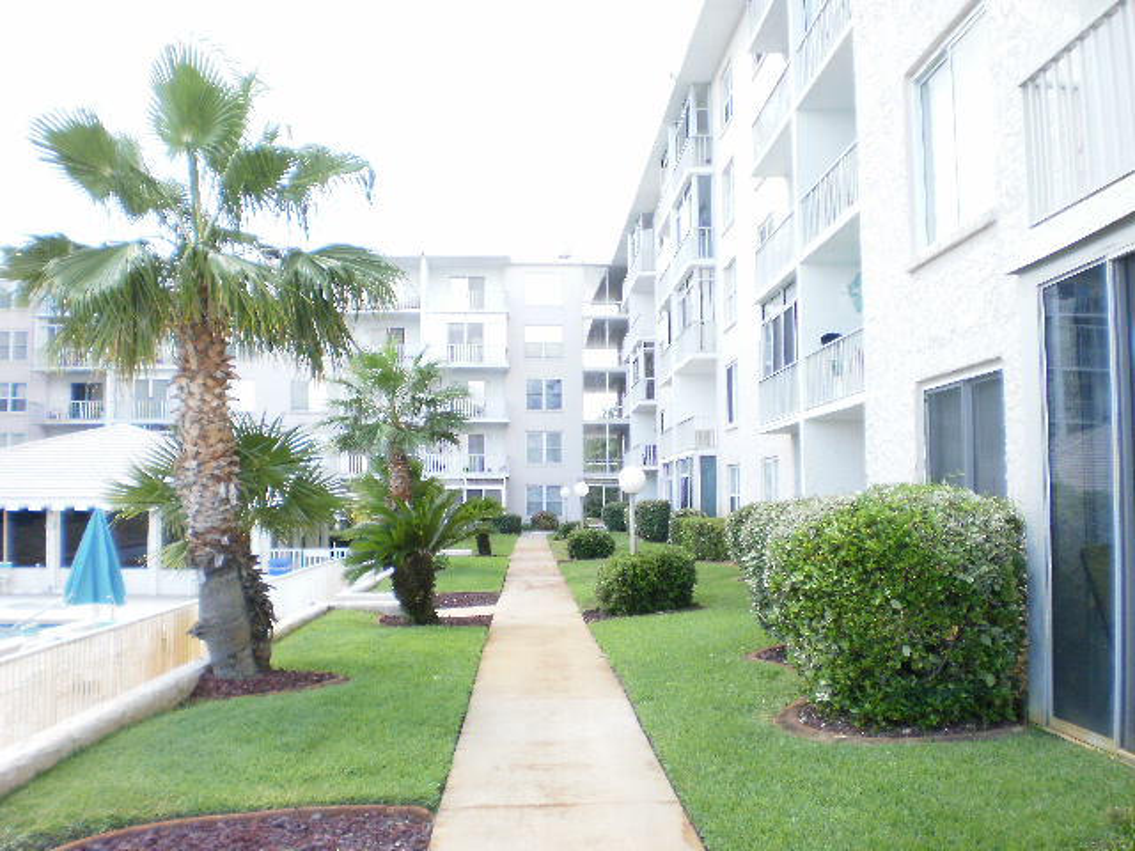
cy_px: 426
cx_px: 568
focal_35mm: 38
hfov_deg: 49.0
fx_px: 1246
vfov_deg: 37.7
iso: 100
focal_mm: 6.3
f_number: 3.1
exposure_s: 1/160
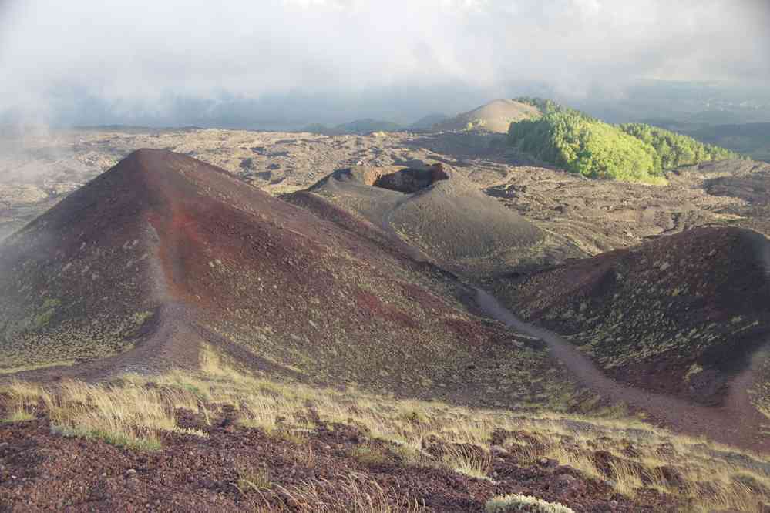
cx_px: 385
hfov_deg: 51.3
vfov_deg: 35.5
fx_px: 802
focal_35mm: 38
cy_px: 256
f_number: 5.6
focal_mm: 25
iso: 400
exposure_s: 1/50
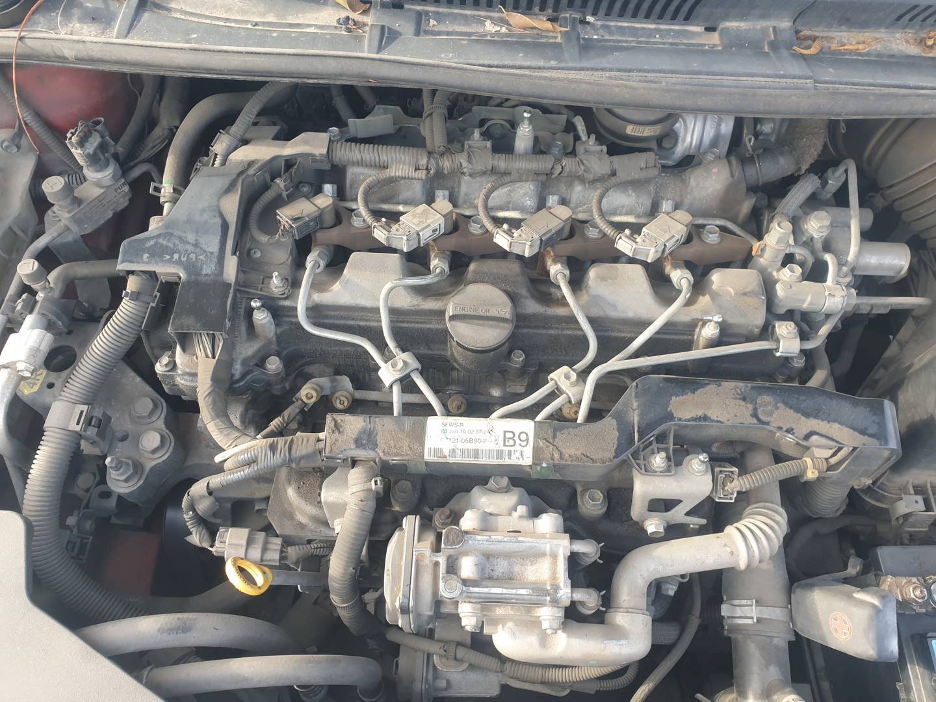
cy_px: 351
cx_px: 468
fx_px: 703
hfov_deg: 67.3
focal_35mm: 26
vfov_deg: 53.1
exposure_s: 1/100
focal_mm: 4.3
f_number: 2.4
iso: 80
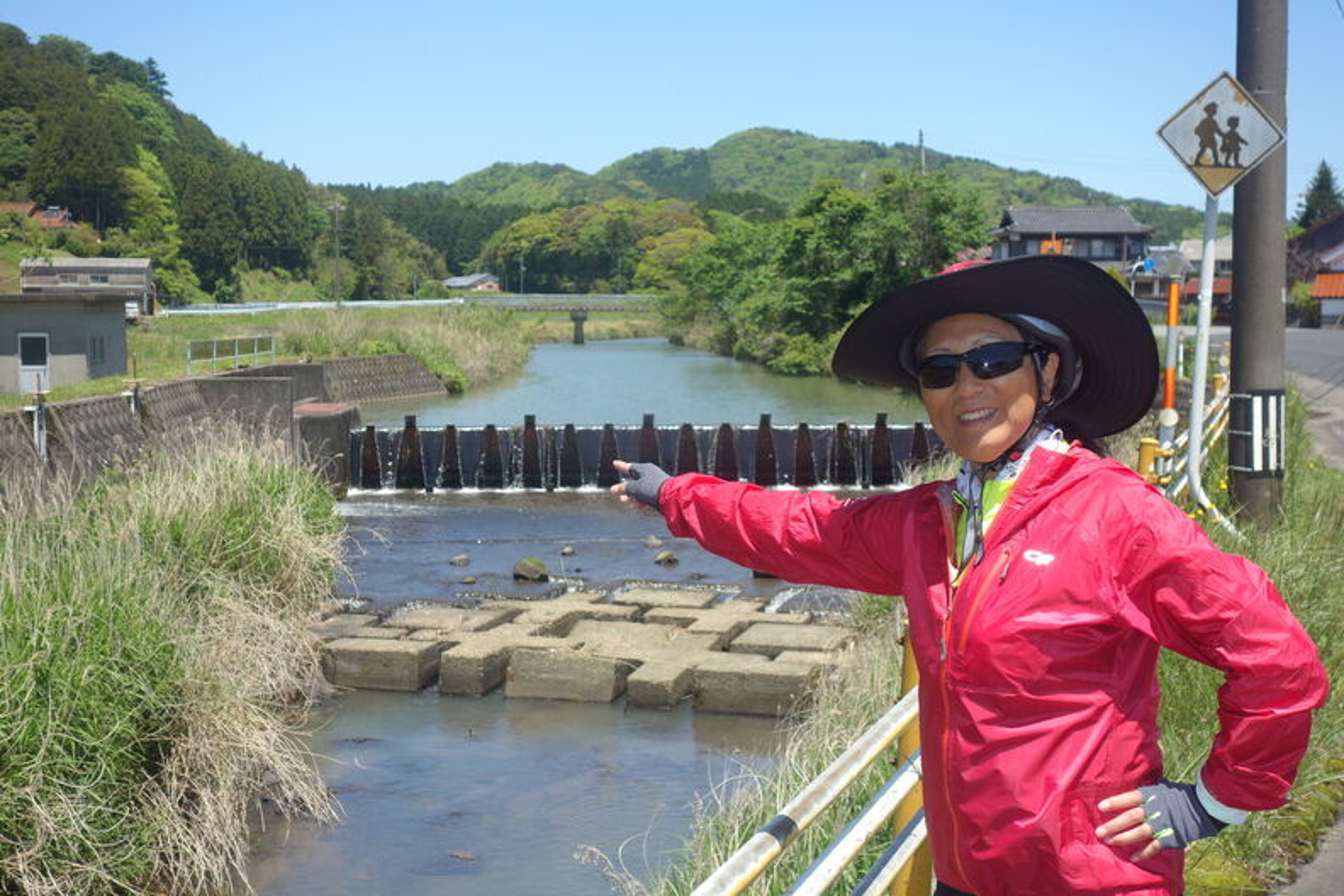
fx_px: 1755
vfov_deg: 28.6
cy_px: 448
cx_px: 672
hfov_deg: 41.9
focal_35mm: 47
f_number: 4
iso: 125
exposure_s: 1/640
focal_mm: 17.4
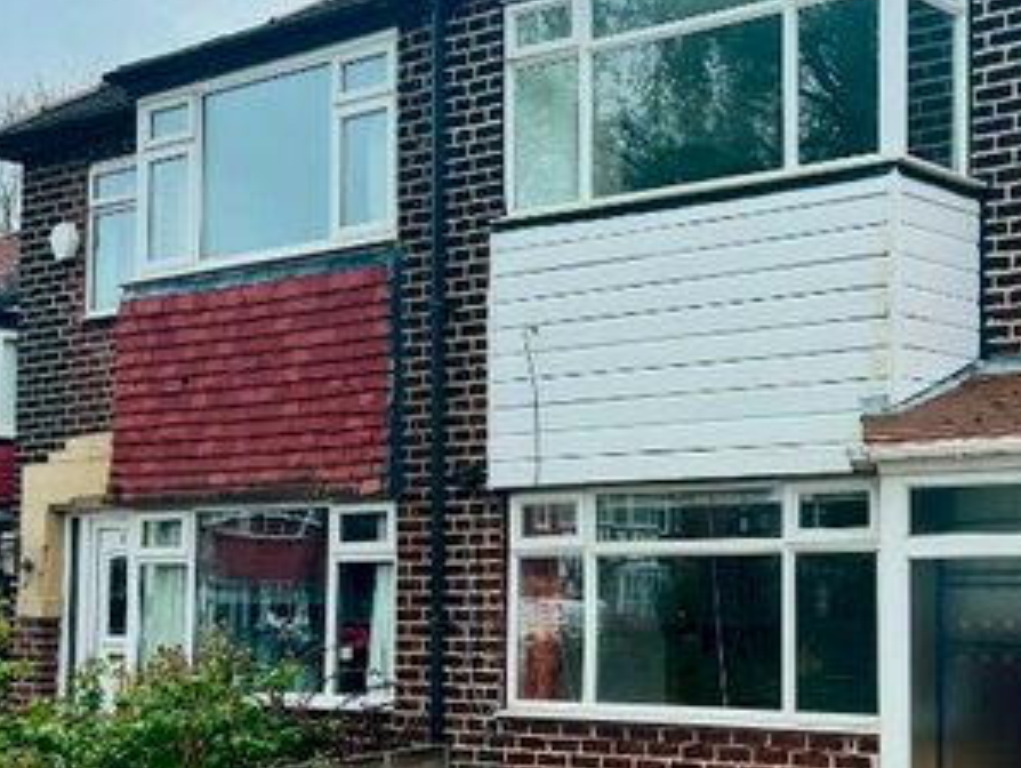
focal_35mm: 61
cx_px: 846
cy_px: 489
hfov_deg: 30.7
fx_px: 1801
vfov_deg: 24.0
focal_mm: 5.7
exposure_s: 1/1377
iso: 50
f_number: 1.5
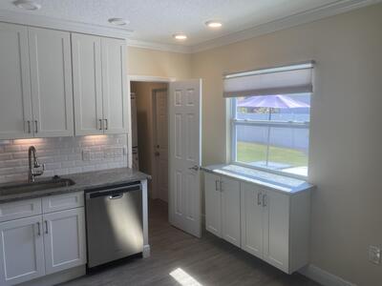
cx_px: 191
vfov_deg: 53.1
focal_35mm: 26
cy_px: 143
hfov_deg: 67.3
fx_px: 287
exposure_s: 1/179
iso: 32
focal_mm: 4.25
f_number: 1.8
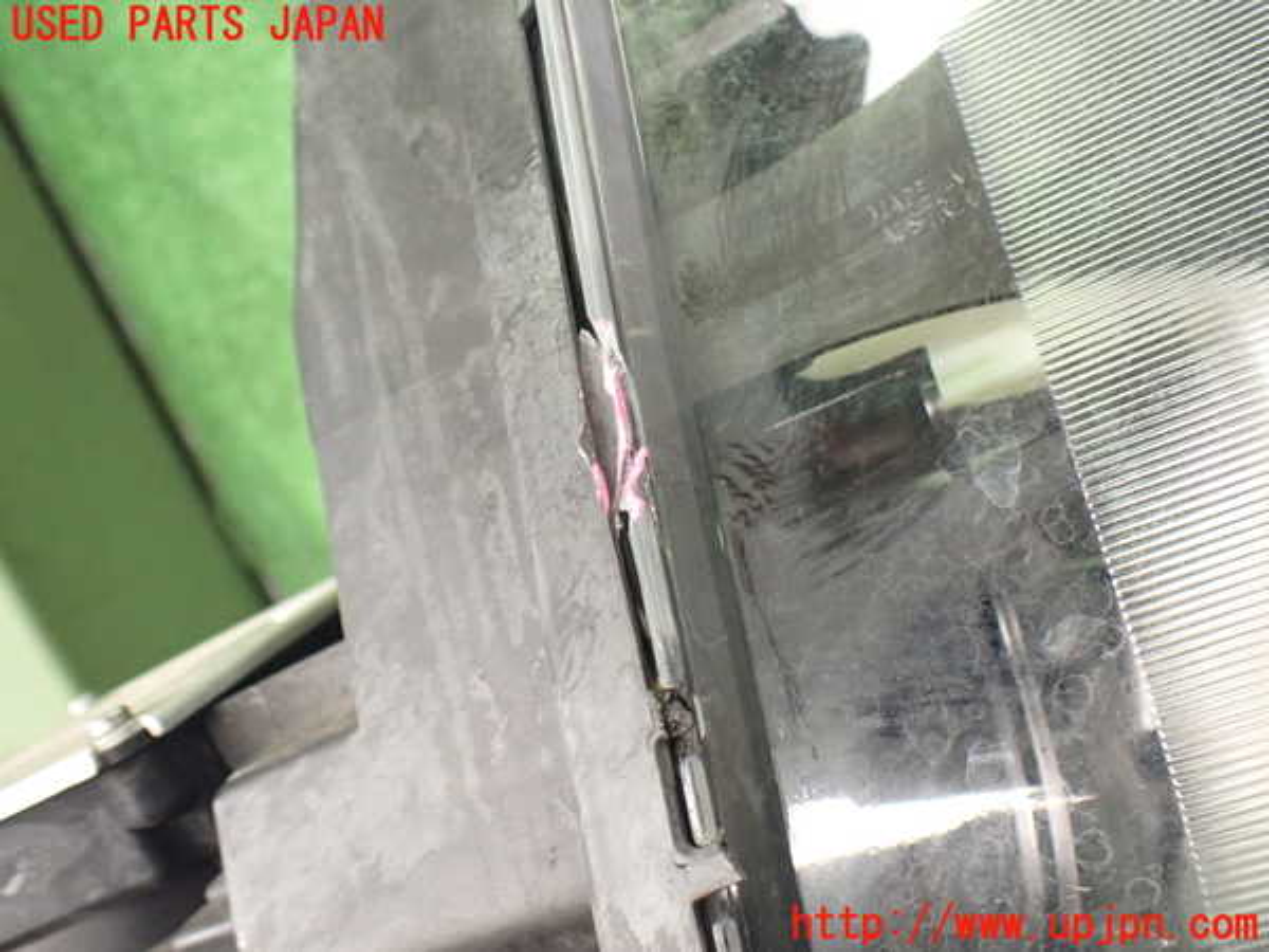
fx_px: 1100
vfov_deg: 46.8
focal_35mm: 30
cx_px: 634
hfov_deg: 60.0
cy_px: 476
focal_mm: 5.4
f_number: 2.3
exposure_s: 1/60
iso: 800
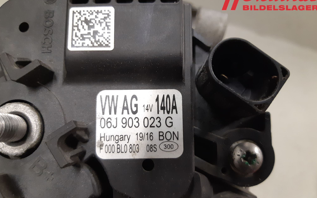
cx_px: 157
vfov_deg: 44.5
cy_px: 104
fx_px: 242
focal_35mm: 28
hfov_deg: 66.5
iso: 200
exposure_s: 1/50
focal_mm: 3.93
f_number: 1.7
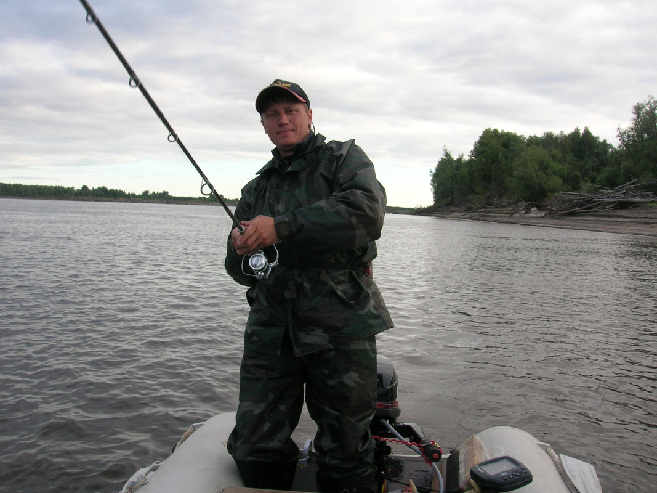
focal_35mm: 34
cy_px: 246
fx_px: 645
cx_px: 328
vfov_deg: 41.8
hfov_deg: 54.0
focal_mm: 5.7
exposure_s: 1/73.5
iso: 50
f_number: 4.9
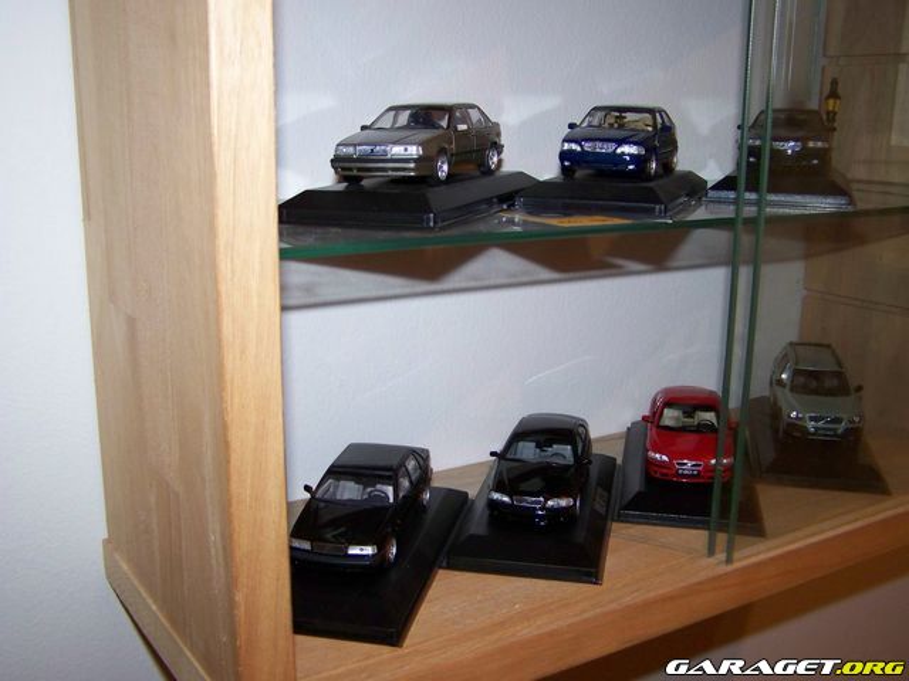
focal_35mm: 38
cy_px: 340
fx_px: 998
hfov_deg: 49.0
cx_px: 454
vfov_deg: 37.7
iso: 200
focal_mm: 6.3
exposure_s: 1/30
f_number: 2.8
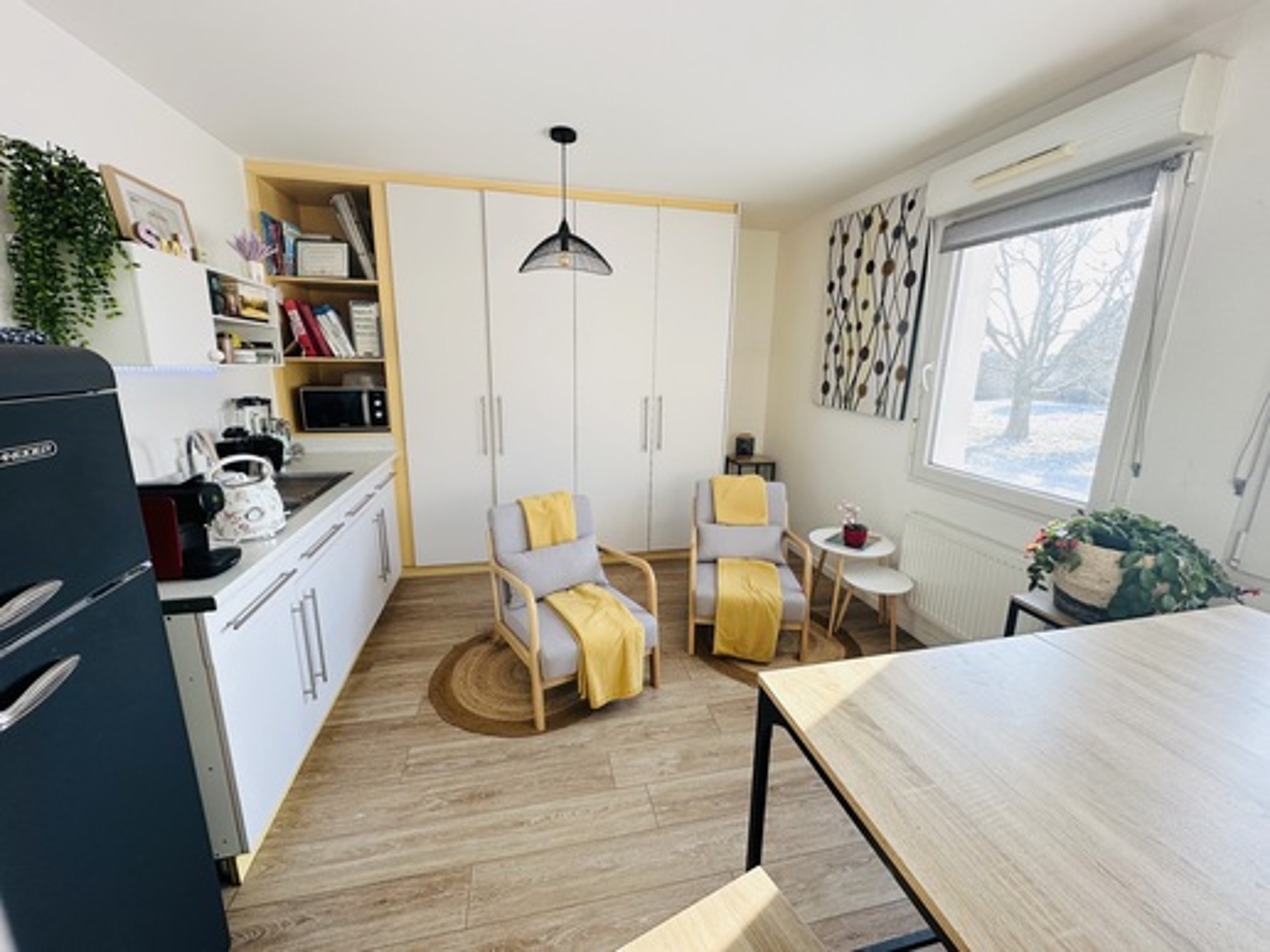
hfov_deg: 102.1
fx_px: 514
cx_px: 635
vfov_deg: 85.7
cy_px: 476
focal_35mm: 14
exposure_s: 1/130
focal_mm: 2.22
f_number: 2.2
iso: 40
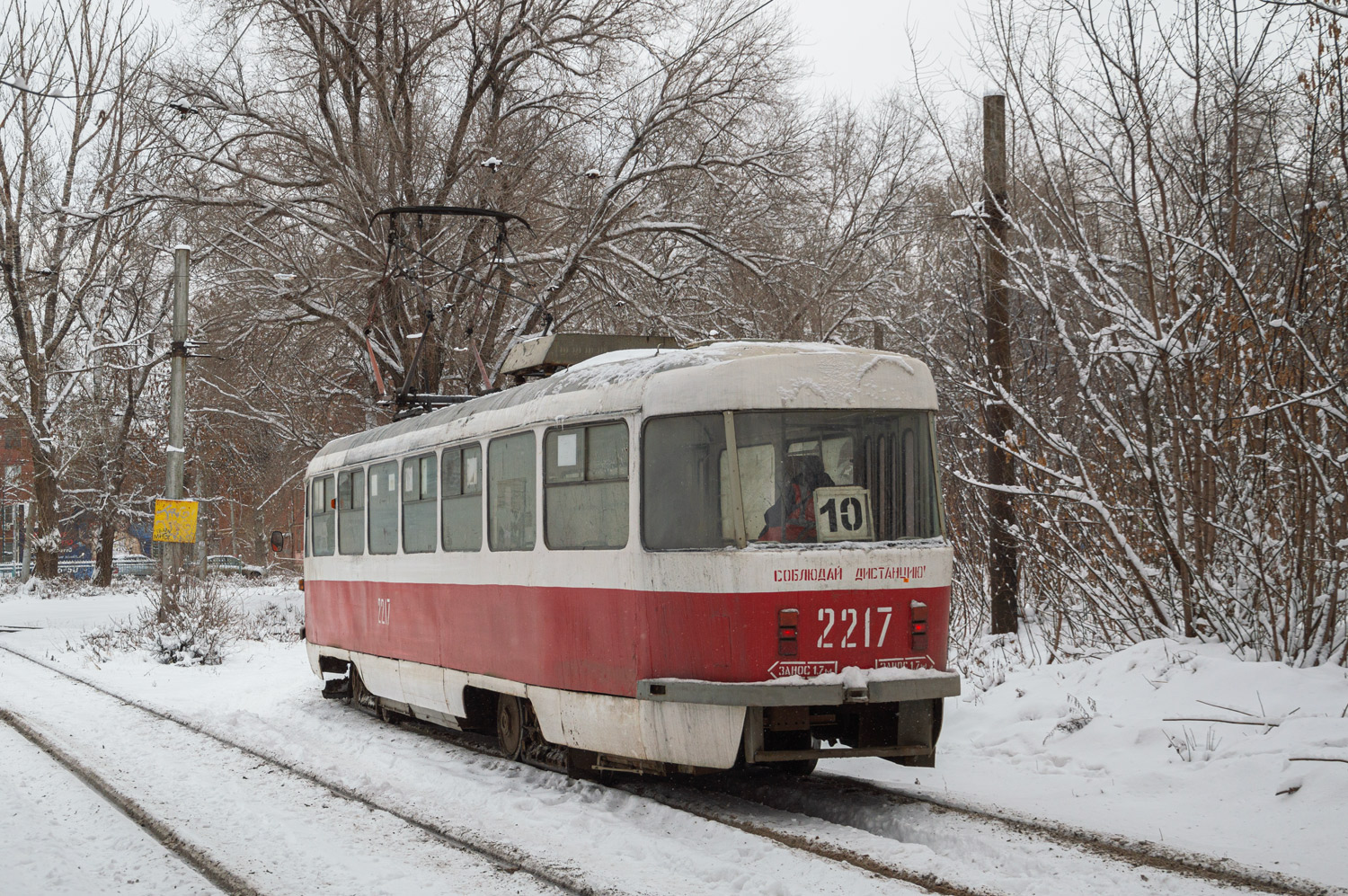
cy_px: 448
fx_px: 1908
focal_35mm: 51
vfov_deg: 26.4
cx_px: 674
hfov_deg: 38.9
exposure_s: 1/400
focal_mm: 34
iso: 100
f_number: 5.6
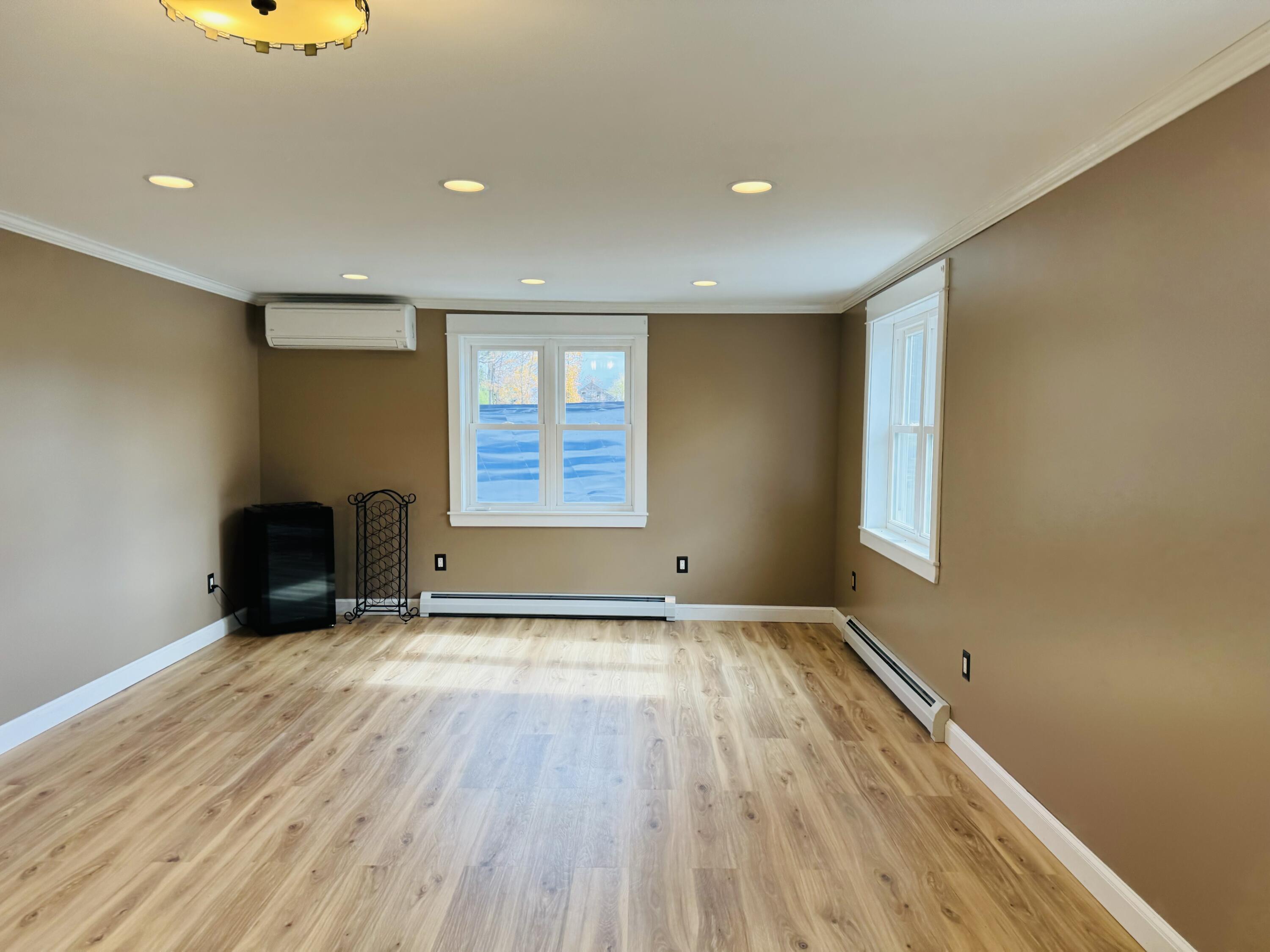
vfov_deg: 56.8
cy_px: 476
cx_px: 635
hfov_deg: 71.6
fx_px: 881
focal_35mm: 24
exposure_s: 1/120
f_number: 1.78
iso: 64
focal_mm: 6.76
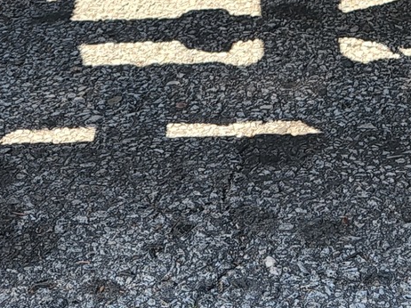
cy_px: -357
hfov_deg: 19.3
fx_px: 1210
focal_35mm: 102
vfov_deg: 12.3
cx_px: 233
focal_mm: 5.4
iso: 20
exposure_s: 1/388
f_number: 1.8
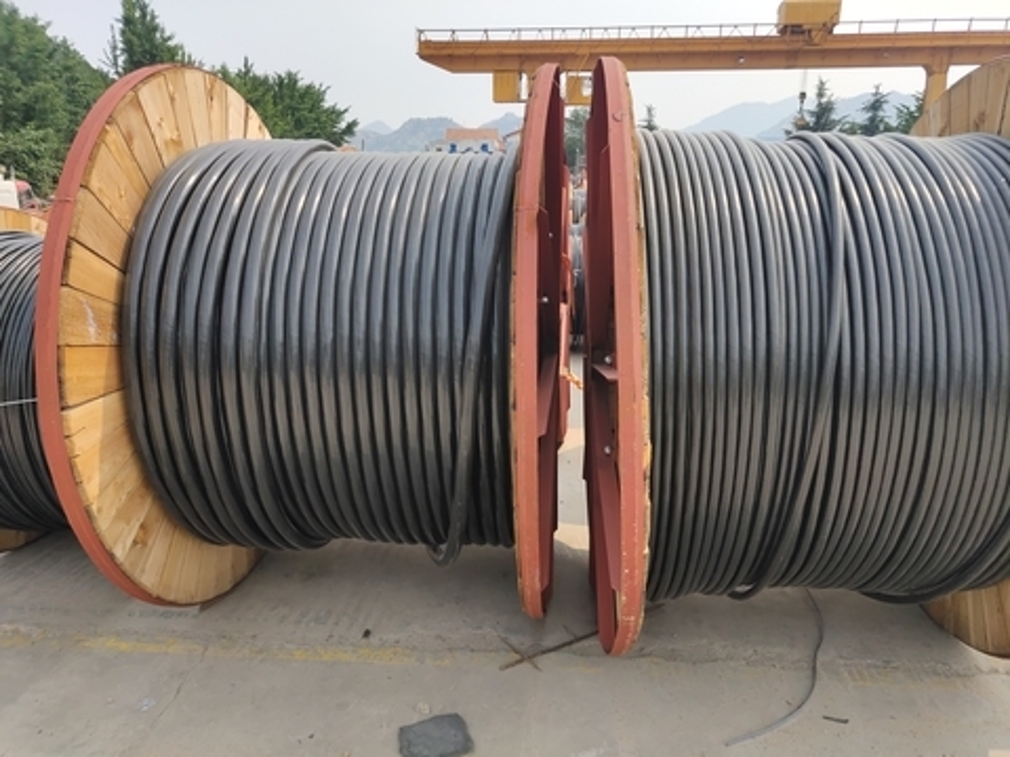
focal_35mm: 30
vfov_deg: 46.8
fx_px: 875
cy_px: 378
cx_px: 505
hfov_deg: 60.0
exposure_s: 1/3017
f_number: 1.8
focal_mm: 4.35
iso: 50
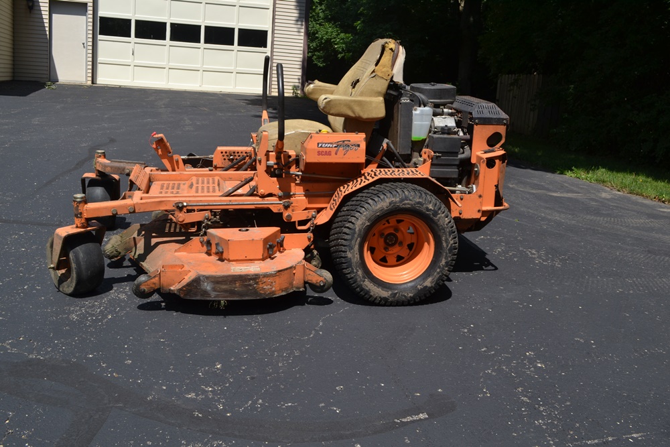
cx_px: 335
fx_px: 670
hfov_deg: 53.1
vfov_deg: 36.9
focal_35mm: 36
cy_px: 224
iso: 100
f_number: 8
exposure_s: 1/160
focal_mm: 24
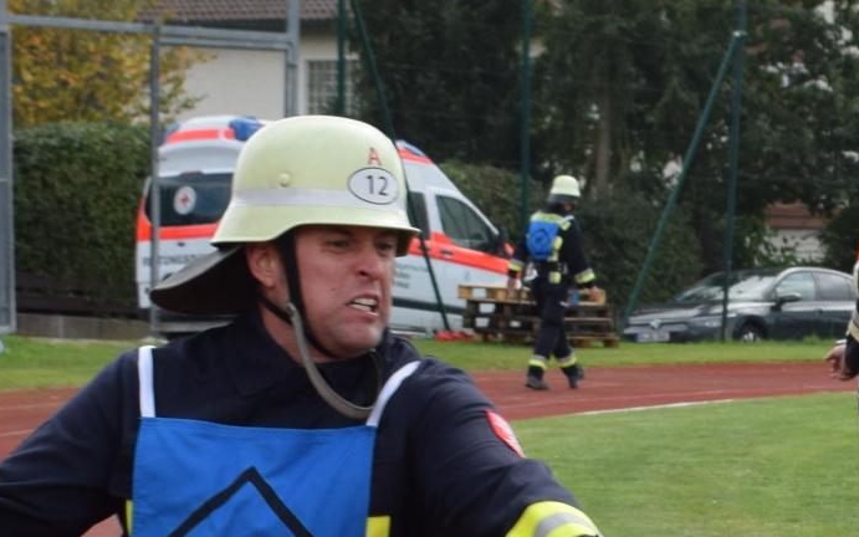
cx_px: 1002
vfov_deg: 9.5
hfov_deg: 14.9
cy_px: 607
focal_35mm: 136
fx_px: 3184
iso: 200
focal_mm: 32
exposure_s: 1/250
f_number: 8
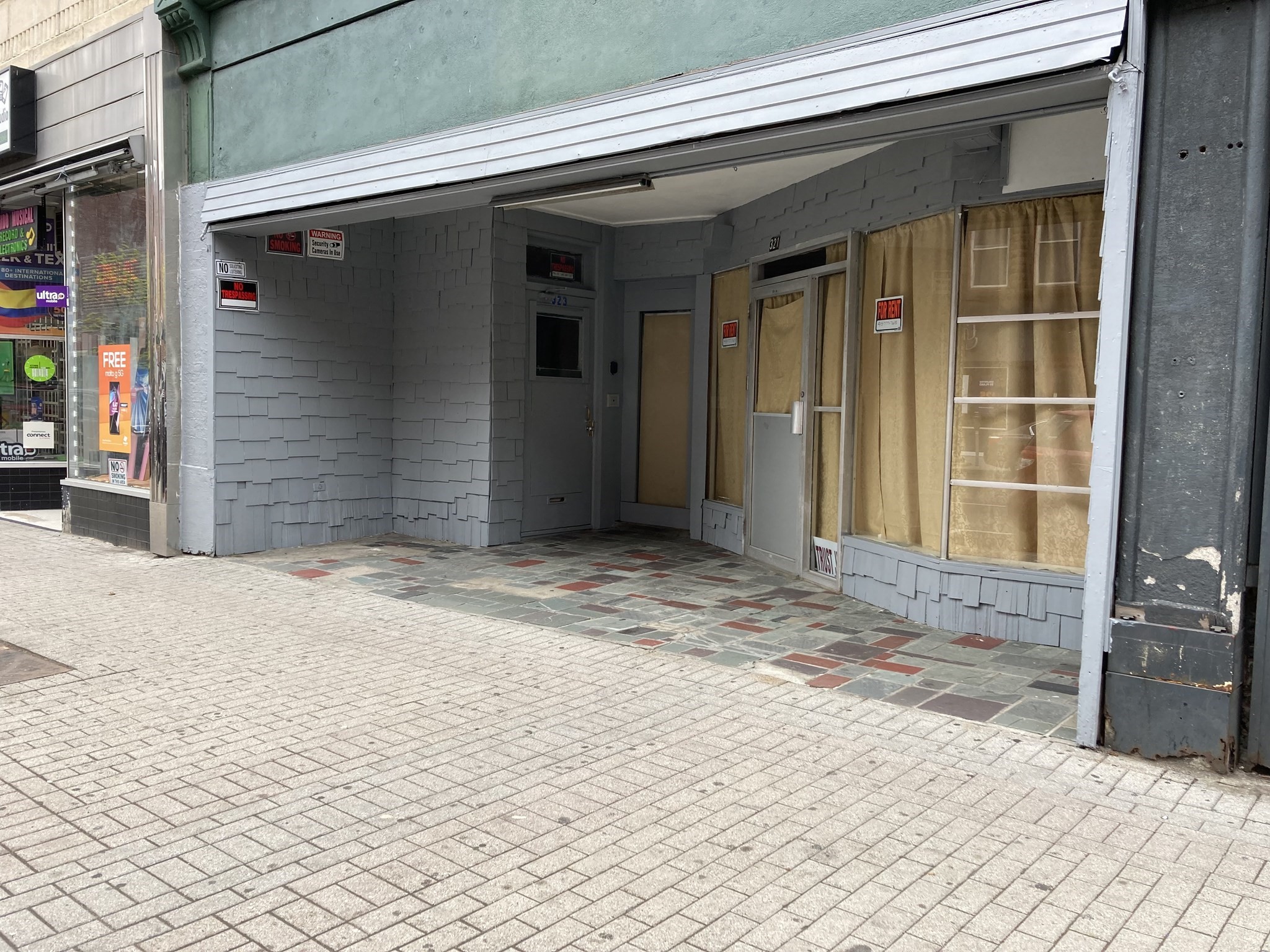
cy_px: 476
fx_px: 1027
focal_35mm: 28
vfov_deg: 49.7
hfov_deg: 63.4
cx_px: 635
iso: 20
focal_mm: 3.99
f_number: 1.8
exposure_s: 1/360
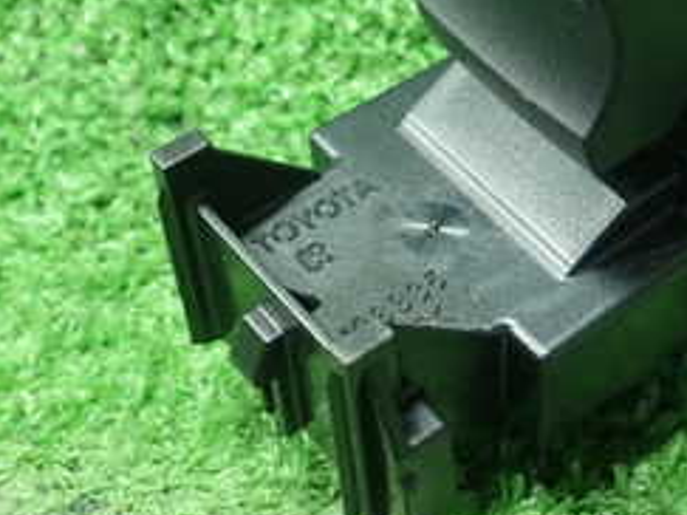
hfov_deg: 25.8
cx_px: 571
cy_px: 175
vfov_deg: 19.8
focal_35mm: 74
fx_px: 1468
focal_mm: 5.5
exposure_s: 1/100
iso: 800
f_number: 2.3
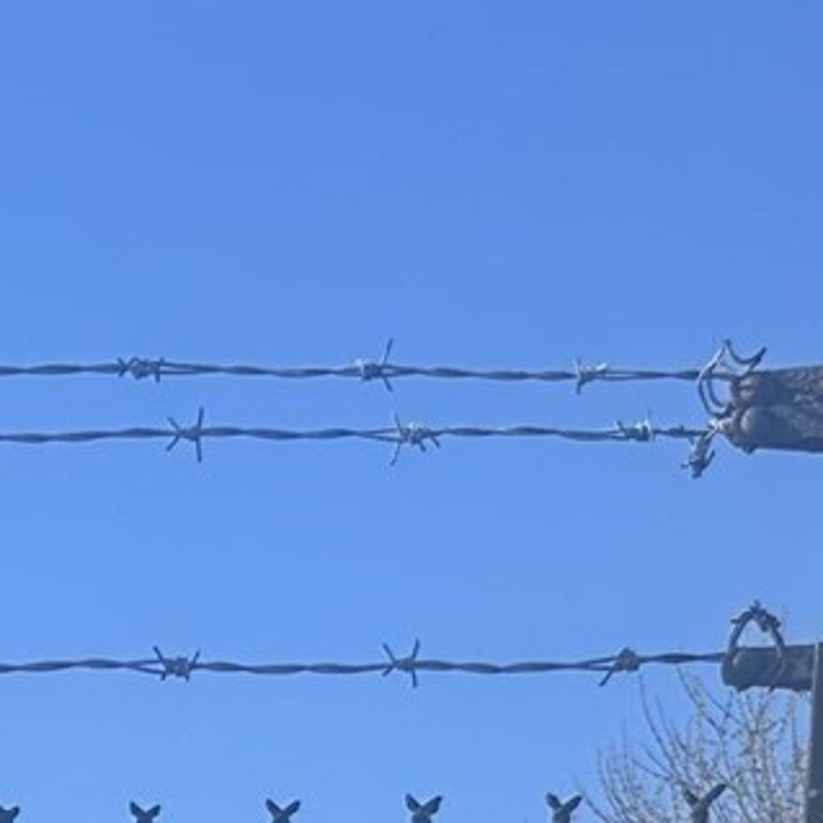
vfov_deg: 11.0
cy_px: 1925
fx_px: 3658
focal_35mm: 136
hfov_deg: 12.7
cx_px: 70
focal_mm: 6.86
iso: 80
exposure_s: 1/2299
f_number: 1.78
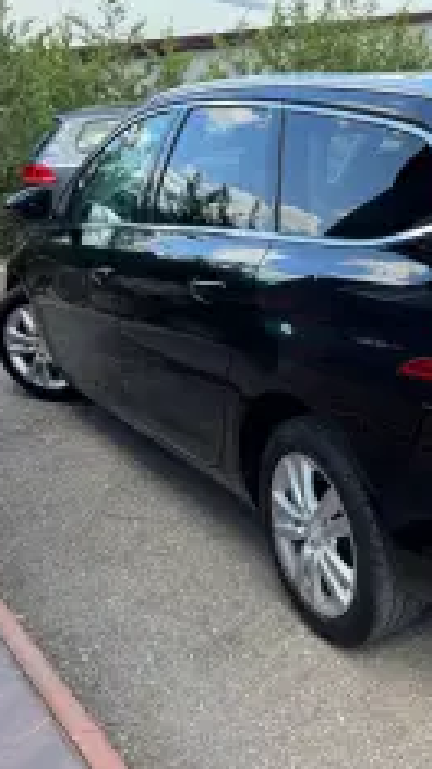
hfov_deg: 27.0
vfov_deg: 50.5
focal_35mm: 40
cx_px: 488
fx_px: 815
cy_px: 363
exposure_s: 1/503
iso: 80
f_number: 1.78
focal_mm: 6.76
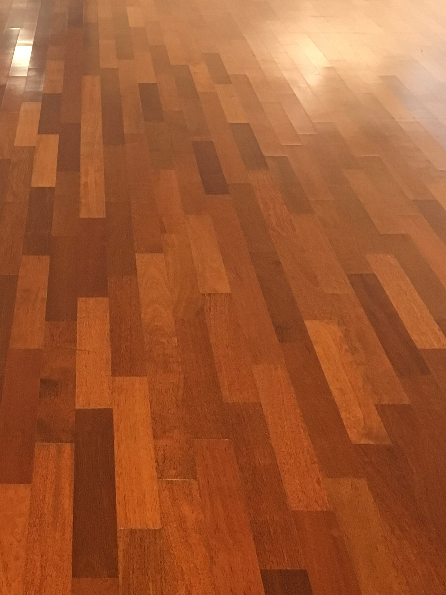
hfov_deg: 22.0
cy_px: 98
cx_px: 88
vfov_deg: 28.6
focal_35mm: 66
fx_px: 1134
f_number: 2.2
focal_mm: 4.15
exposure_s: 1/17
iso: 200
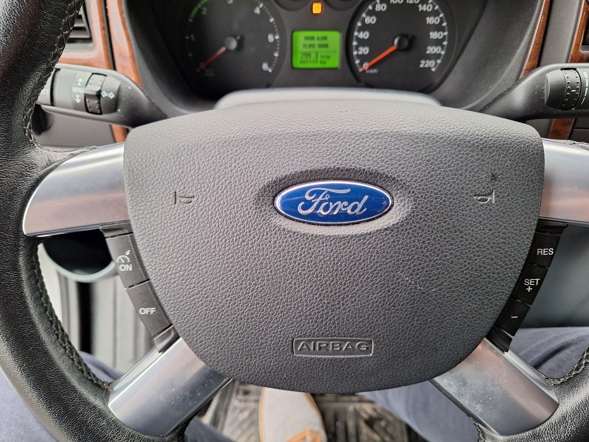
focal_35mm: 23
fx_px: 391
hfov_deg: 73.9
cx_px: 294
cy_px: 221
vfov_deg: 58.9
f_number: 1.8
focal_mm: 5.54
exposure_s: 1/30
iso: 250
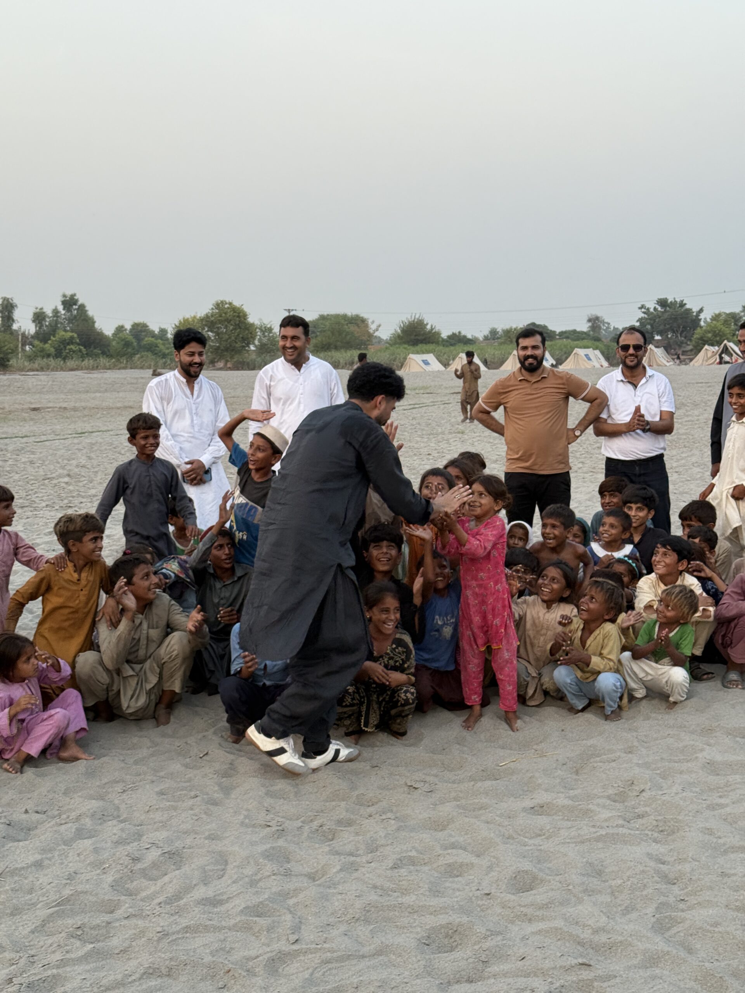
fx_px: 1377
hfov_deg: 30.3
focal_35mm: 48
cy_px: 496
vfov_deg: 39.7
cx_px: 372
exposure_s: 1/181
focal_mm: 6.76
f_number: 1.78
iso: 50
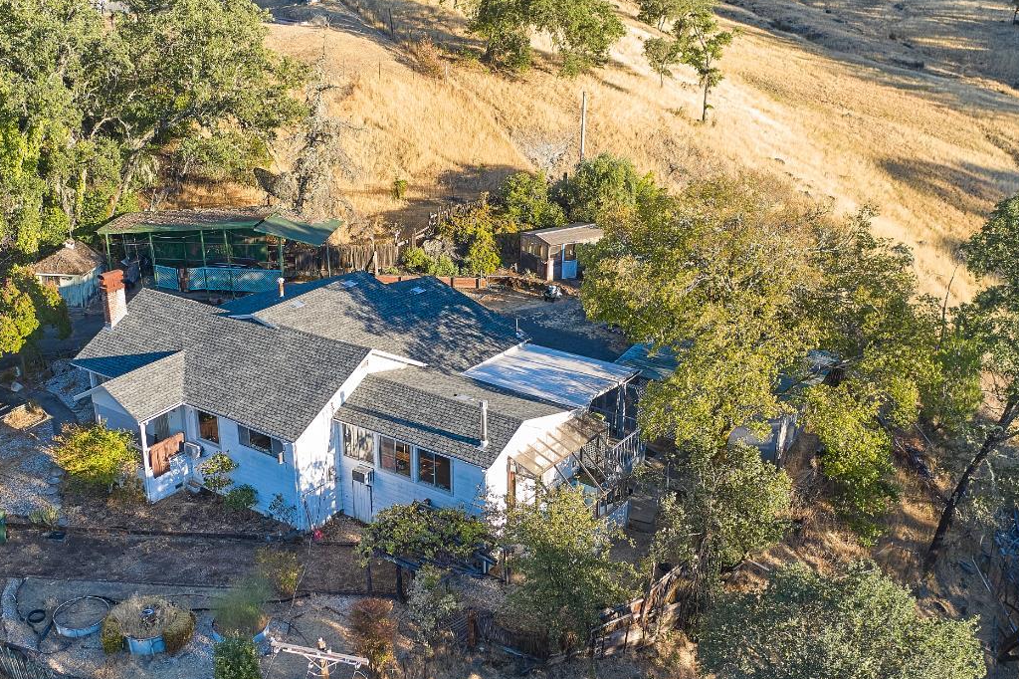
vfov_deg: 32.6
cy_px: 359
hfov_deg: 47.3
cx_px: 455
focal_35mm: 41
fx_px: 1160
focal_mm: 10.26
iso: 400
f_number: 2.8
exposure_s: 1/120
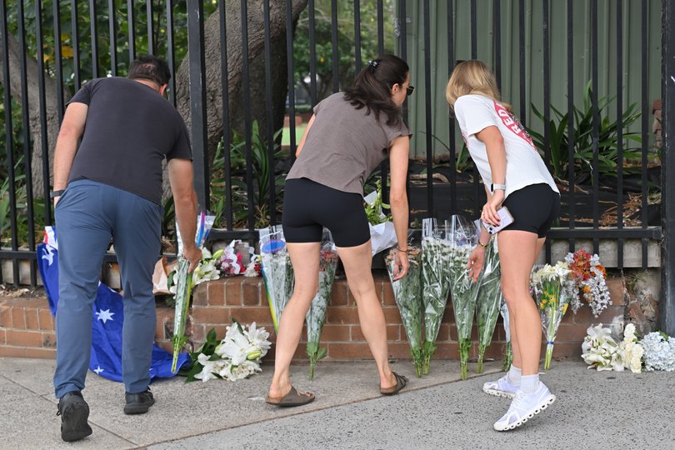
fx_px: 1312
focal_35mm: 70
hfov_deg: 28.8
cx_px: 338
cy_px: 225
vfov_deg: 19.5
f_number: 6.3
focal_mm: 70
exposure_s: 1/640
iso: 500
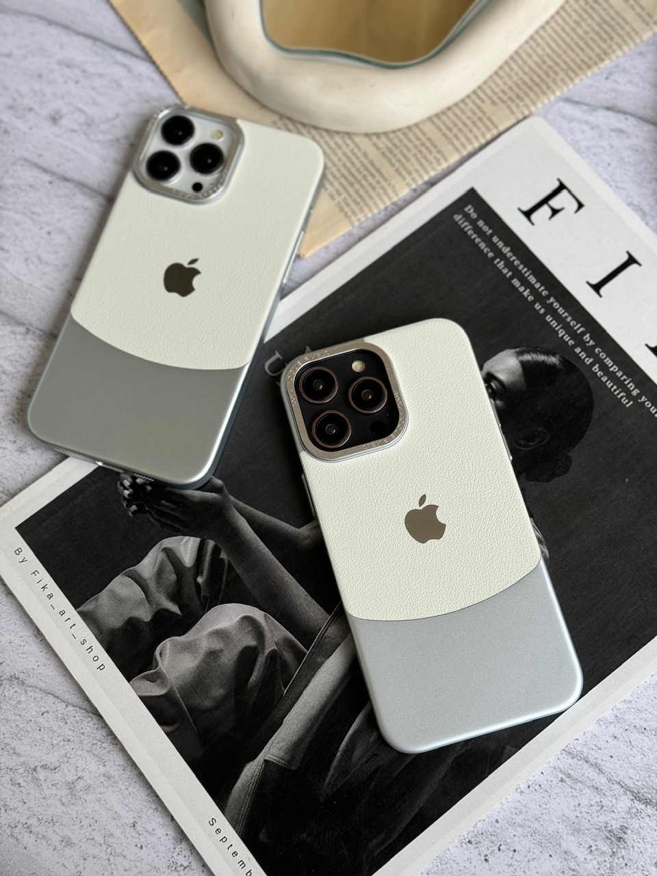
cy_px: 438
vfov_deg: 39.7
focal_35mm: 48
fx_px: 1215
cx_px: 328
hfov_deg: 30.3
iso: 64
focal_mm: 6.76
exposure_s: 1/390
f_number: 1.78
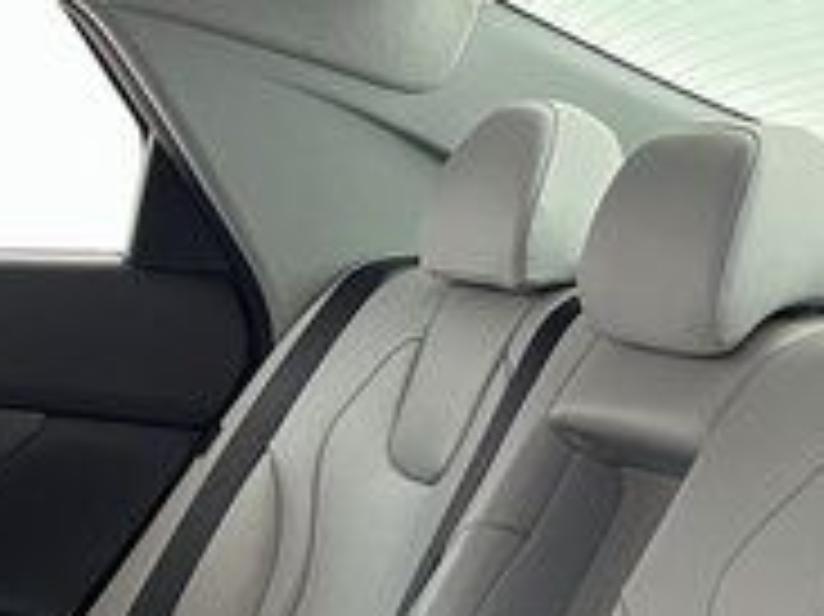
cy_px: 859
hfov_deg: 21.5
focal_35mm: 91
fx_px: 2165
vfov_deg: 15.3
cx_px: 549
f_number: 1.6
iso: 250
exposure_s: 1/60
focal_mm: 5.1
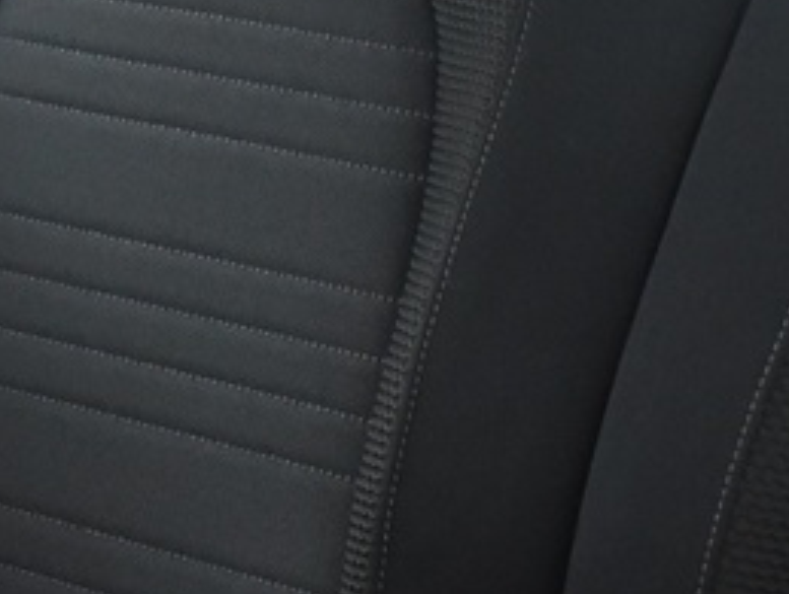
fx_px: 3287
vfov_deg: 10.2
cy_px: 722
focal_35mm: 144
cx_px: 338
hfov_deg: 13.7
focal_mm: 24
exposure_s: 1/13
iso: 4000
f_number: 4
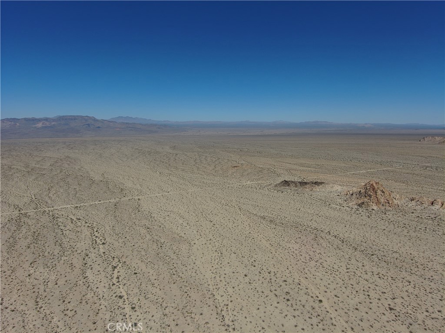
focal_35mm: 21
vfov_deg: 63.4
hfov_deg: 79.0
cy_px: 166
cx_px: 222
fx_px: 270
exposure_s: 1/3044
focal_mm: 3.7
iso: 101
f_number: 2.8
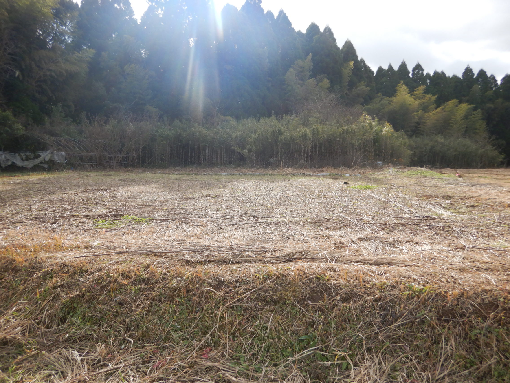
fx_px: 354
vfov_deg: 56.8
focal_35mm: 24
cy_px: 192
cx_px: 255
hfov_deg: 71.6
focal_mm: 4.3
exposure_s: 1/640
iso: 125
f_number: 2.8
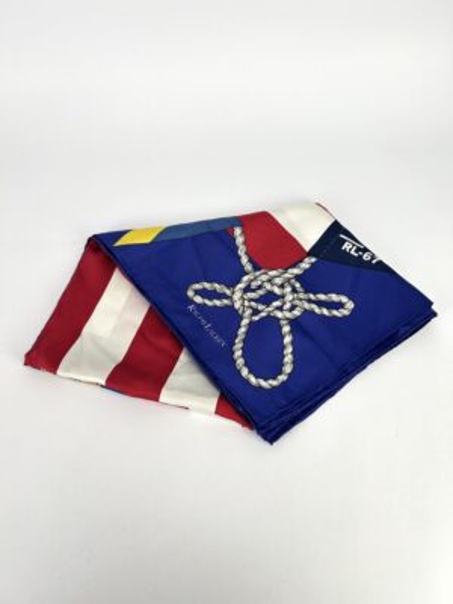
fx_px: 454
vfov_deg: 67.3
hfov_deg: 53.1
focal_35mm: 26
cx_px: 226
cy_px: 302
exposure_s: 1/128
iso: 32
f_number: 1.5
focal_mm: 5.7
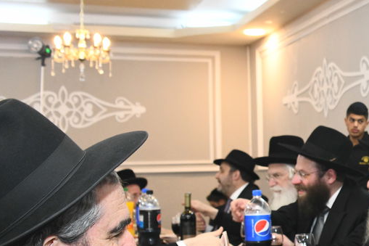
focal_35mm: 77
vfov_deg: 17.7
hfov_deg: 23.7
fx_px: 789
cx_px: 457
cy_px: 159
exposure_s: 1/125
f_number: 5.6
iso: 2000
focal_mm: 28
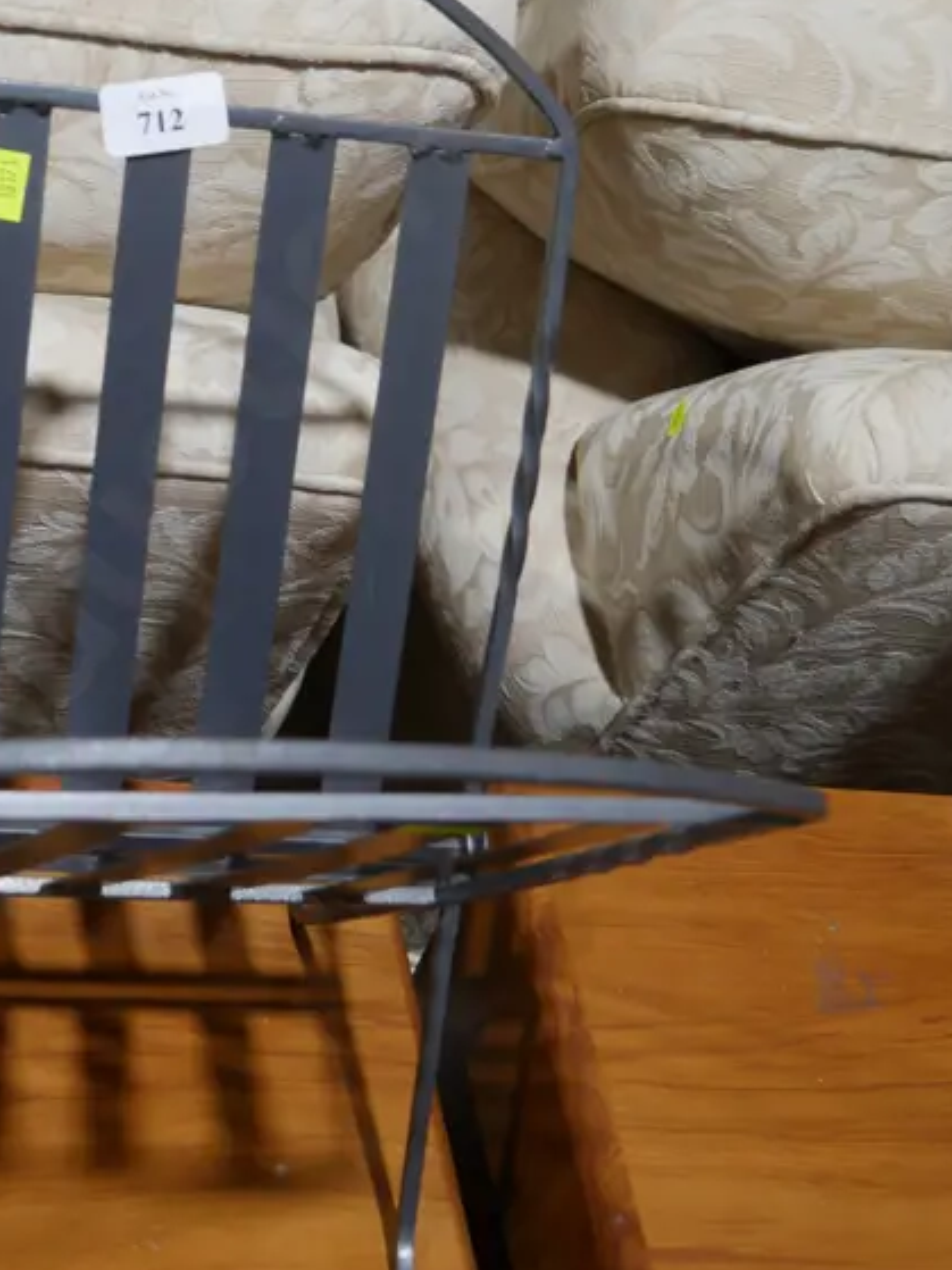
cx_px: 135
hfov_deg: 21.8
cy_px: 532
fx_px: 2421
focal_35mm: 66
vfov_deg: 29.3
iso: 250
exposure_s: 1/60
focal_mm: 18
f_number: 4
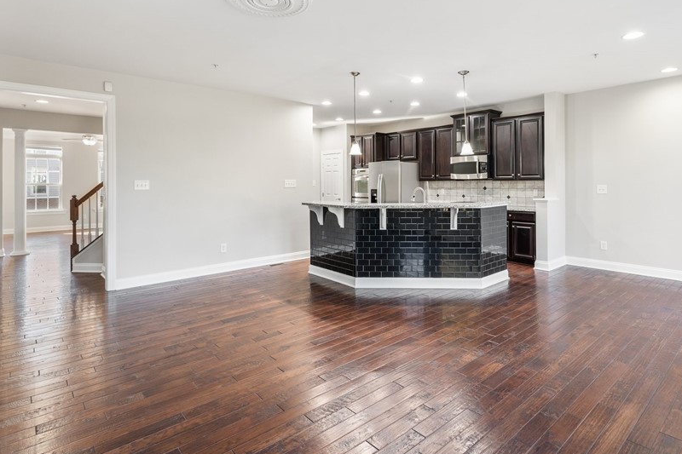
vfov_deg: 64.3
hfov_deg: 86.8
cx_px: 367
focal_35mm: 19
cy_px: 201
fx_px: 360
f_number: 8
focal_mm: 14
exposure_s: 1.6
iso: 500
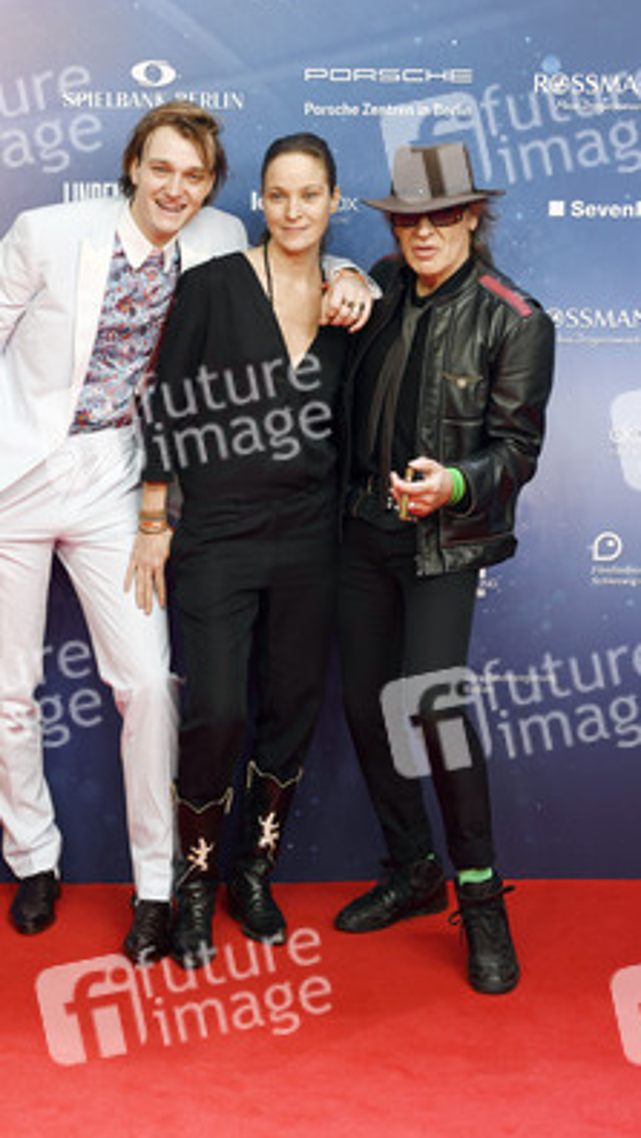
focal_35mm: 74
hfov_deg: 16.3
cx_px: 267
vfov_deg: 28.6
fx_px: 2234
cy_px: 566
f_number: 3.5
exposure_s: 1/640
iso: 800
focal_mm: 70
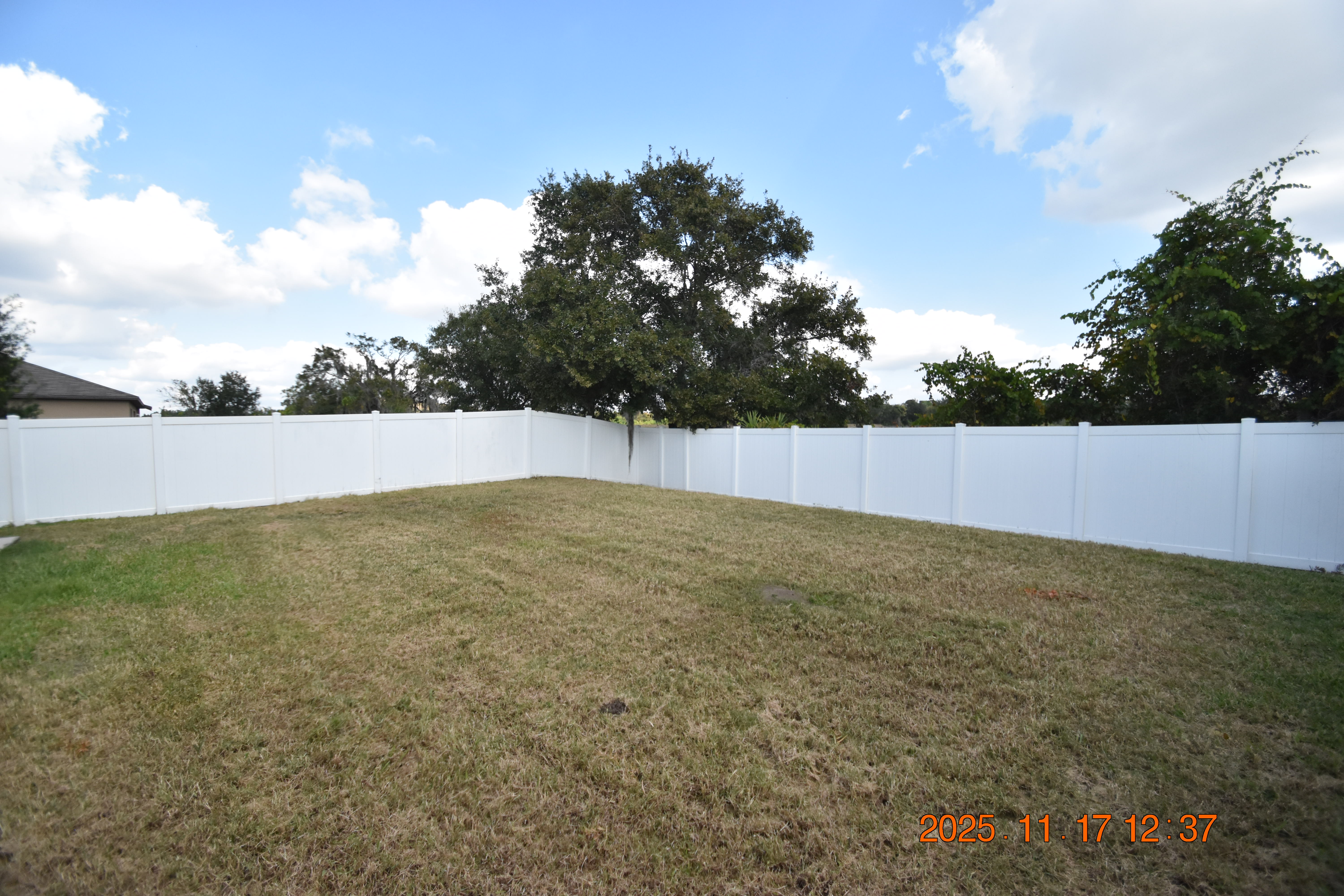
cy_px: 448
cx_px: 672
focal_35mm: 15
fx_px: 560
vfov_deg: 77.3
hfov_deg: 100.4
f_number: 3.5
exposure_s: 1/4000
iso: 800
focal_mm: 10
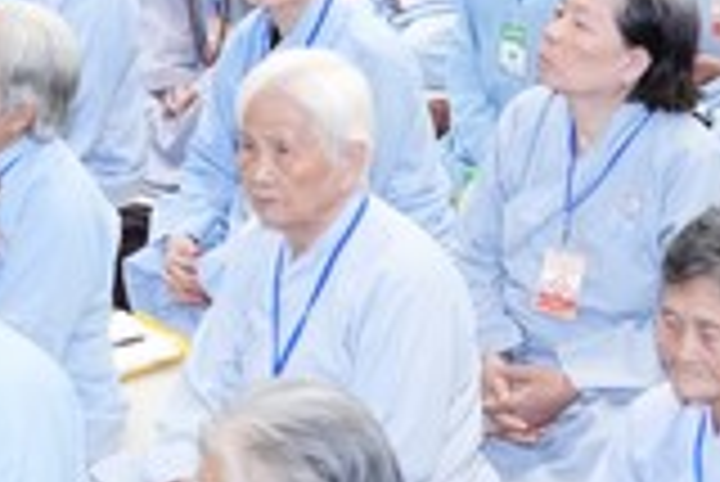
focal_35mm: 146
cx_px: 346
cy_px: -11
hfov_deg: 14.0
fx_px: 2923
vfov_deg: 9.3
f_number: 2.5
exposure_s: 1/160
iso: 2500
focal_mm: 36
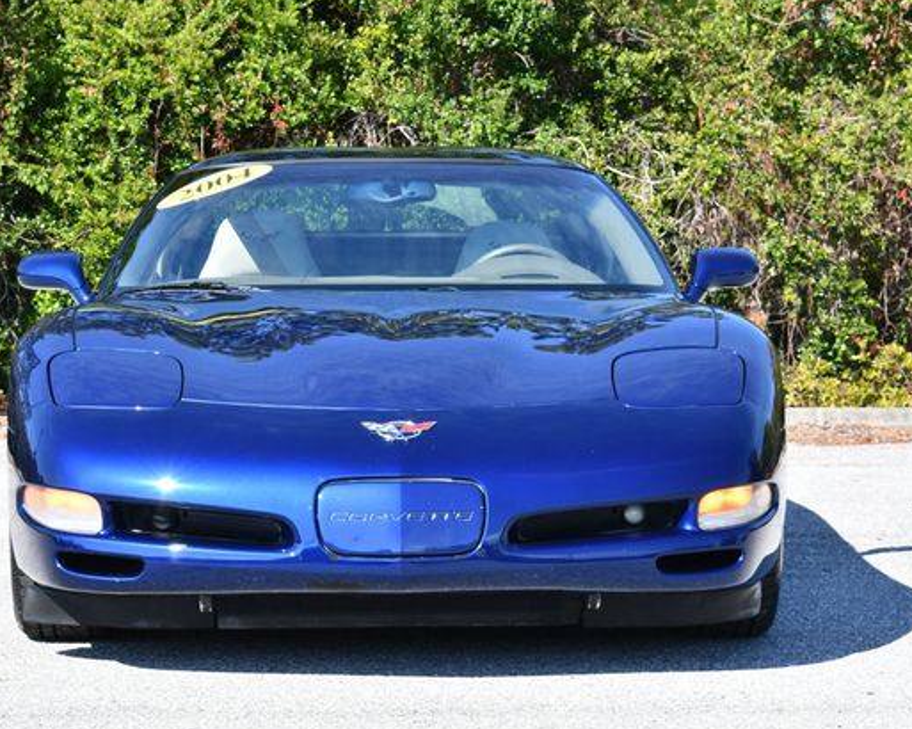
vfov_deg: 12.6
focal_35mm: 122
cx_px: 380
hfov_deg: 15.8
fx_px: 3292
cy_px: 368
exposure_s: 1/250
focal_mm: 52
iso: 200
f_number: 8
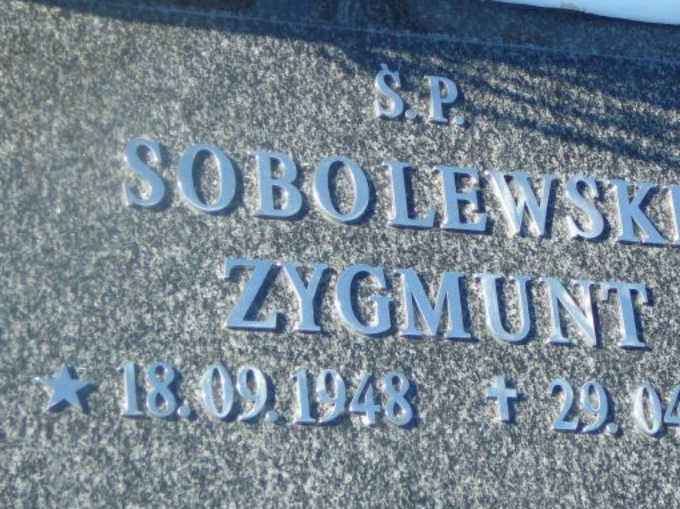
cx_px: 421
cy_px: 290
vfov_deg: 14.3
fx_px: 2022
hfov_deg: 19.1
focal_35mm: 103
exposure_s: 1/200
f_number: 3.8
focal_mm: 12.2
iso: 80
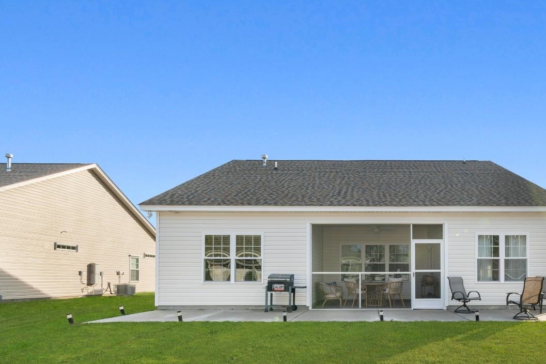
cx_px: 373
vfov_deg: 52.5
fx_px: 349
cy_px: 276
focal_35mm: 23
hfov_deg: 73.3
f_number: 7.1
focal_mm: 10
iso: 100
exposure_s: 1/200
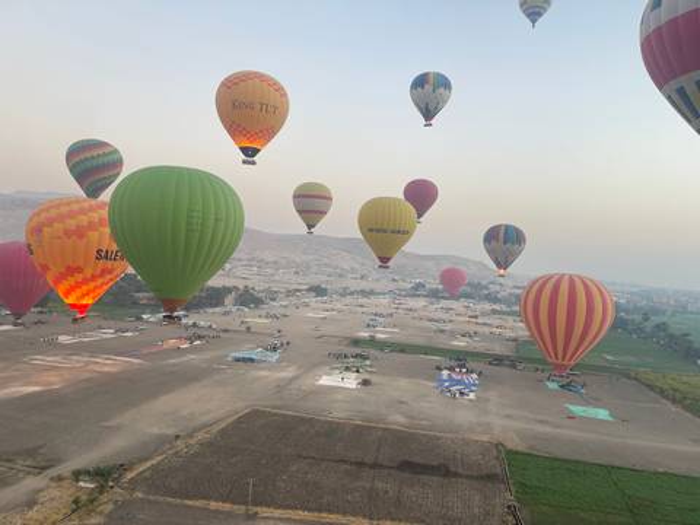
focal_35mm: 25
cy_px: 262
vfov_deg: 54.9
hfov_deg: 69.4
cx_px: 350
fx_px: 506
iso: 125
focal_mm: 5.1
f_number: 1.6
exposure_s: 1/101
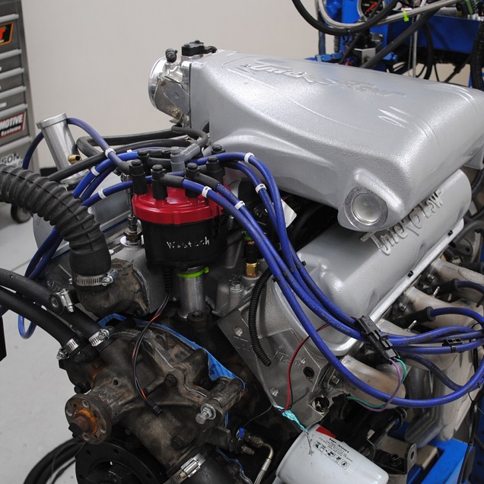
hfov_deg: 32.1
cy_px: 282
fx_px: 838
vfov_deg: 32.1
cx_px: 298
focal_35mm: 53
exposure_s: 1/30
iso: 250
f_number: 4
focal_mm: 22
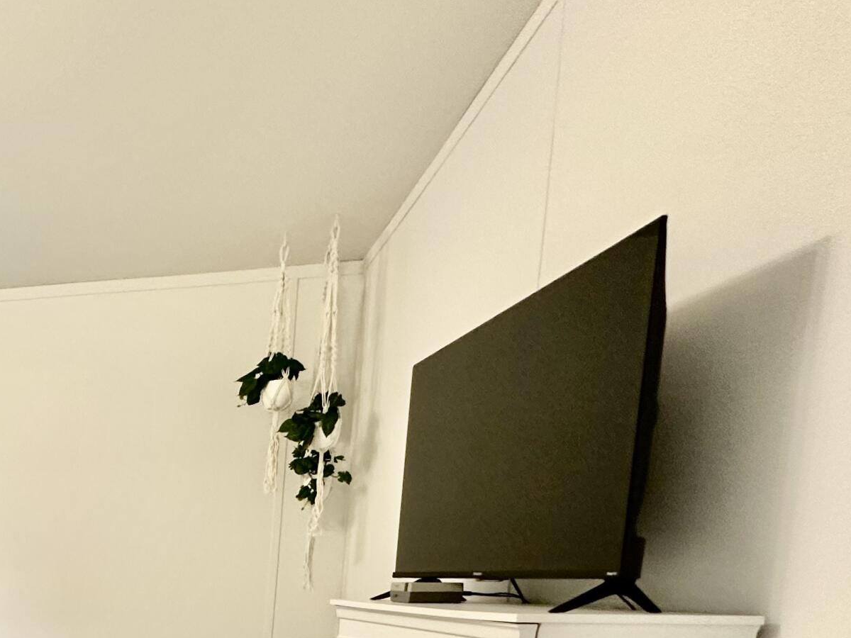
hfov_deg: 38.9
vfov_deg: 35.5
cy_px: 683
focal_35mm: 35
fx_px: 860
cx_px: -165
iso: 160
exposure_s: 1/99
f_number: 2.2
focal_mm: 2.22
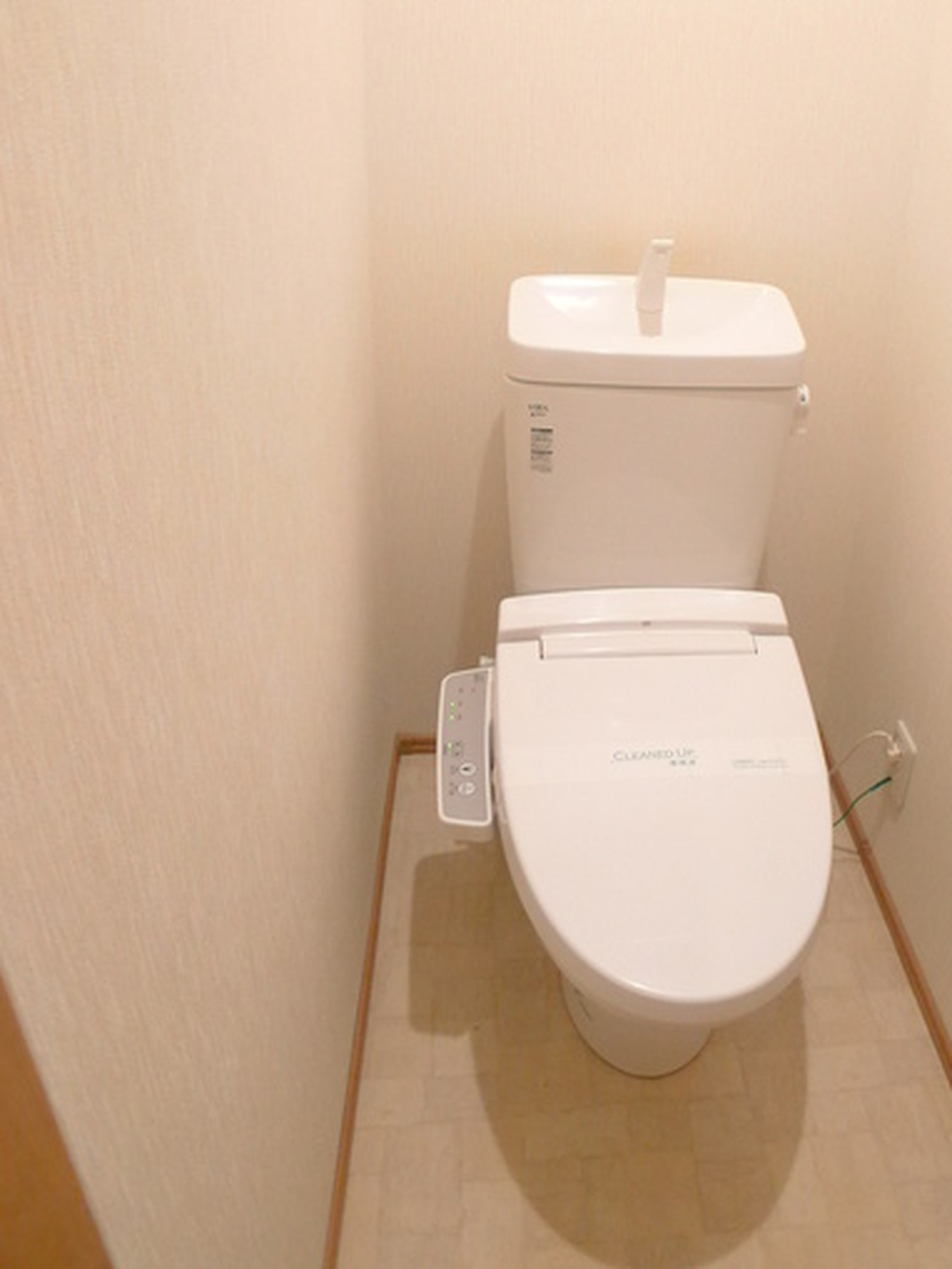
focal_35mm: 33
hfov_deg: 42.4
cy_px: 416
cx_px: 627
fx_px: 1210
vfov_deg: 54.2
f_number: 2
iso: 400
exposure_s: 1/40
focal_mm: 5.1
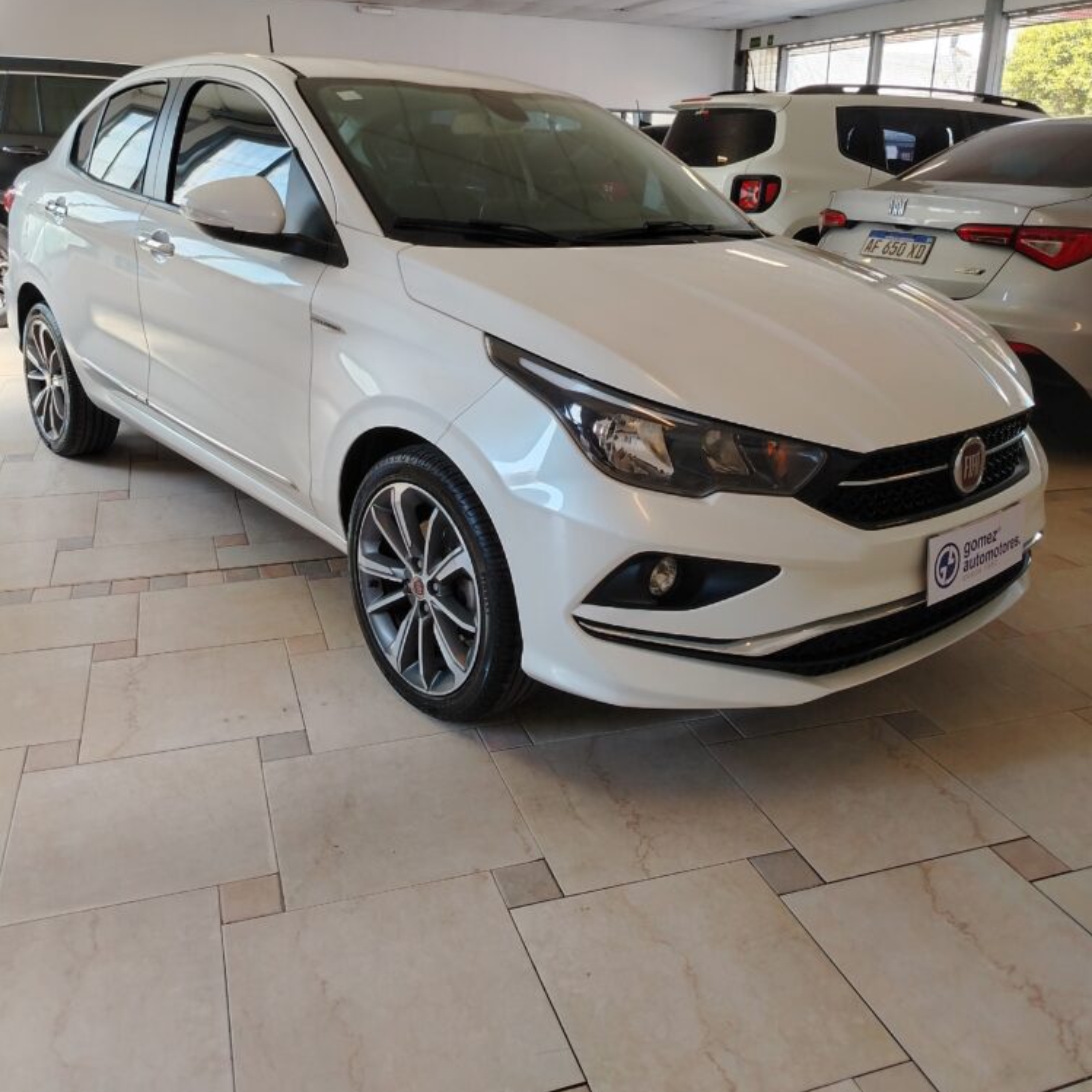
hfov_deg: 55.6
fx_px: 1035
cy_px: 437
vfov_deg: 55.2
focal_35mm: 29
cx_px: 535
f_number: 1.75
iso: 266
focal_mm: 5.25
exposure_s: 1/100
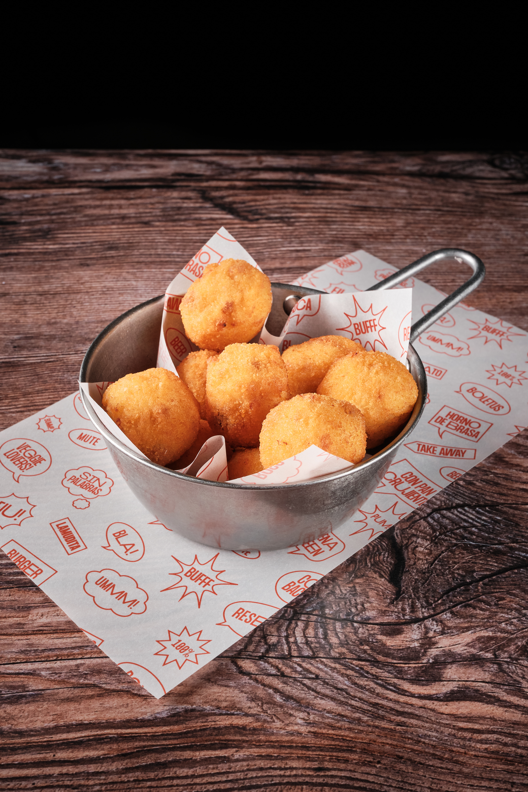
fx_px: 990
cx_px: 264
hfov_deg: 29.9
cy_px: 396
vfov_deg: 43.6
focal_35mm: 45
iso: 400
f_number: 11
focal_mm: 30
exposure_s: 1/125
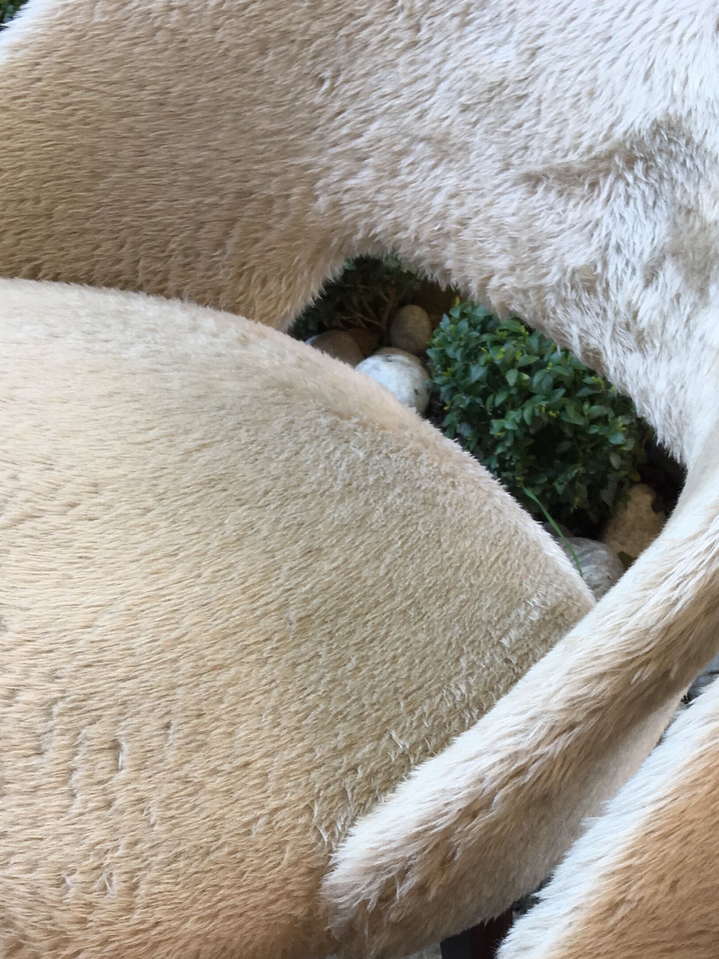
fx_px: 1495
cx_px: 354
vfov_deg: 33.7
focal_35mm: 54
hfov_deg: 27.0
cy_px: 855
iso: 25
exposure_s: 1/50
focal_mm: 4.15
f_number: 2.2
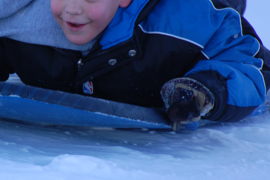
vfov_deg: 1.5
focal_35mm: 890
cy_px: 93
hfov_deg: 2.3
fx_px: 6668
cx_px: 24
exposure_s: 1/500
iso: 560
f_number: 5.6
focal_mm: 300
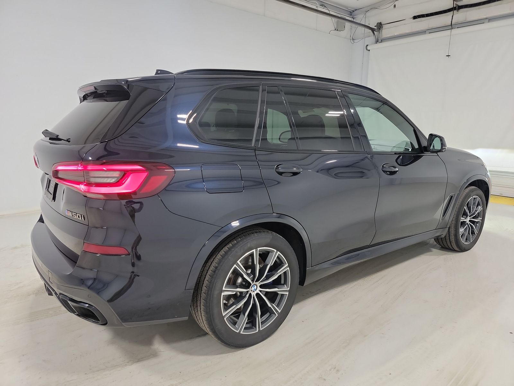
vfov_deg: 56.8
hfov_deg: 71.6
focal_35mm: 24
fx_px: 356
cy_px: 193
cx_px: 257
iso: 293
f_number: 1.8
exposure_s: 1/59
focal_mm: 6.7
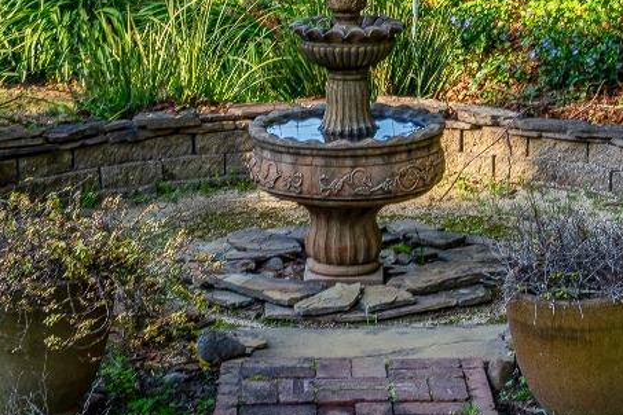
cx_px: 316
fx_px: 2007
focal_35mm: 116
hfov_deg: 17.6
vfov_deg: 11.6
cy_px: -34
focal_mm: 35
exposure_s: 1/25
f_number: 11
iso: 320
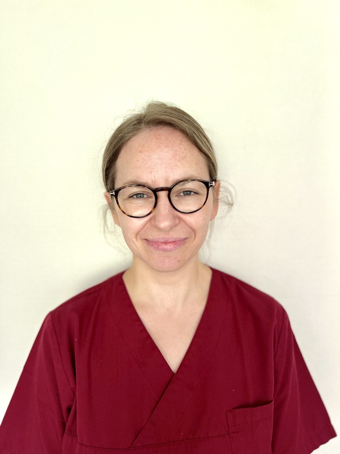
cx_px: 170
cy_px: 227
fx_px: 340
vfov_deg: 67.3
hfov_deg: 53.1
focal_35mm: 26
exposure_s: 1/76
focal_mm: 5.7
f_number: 1.5
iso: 125
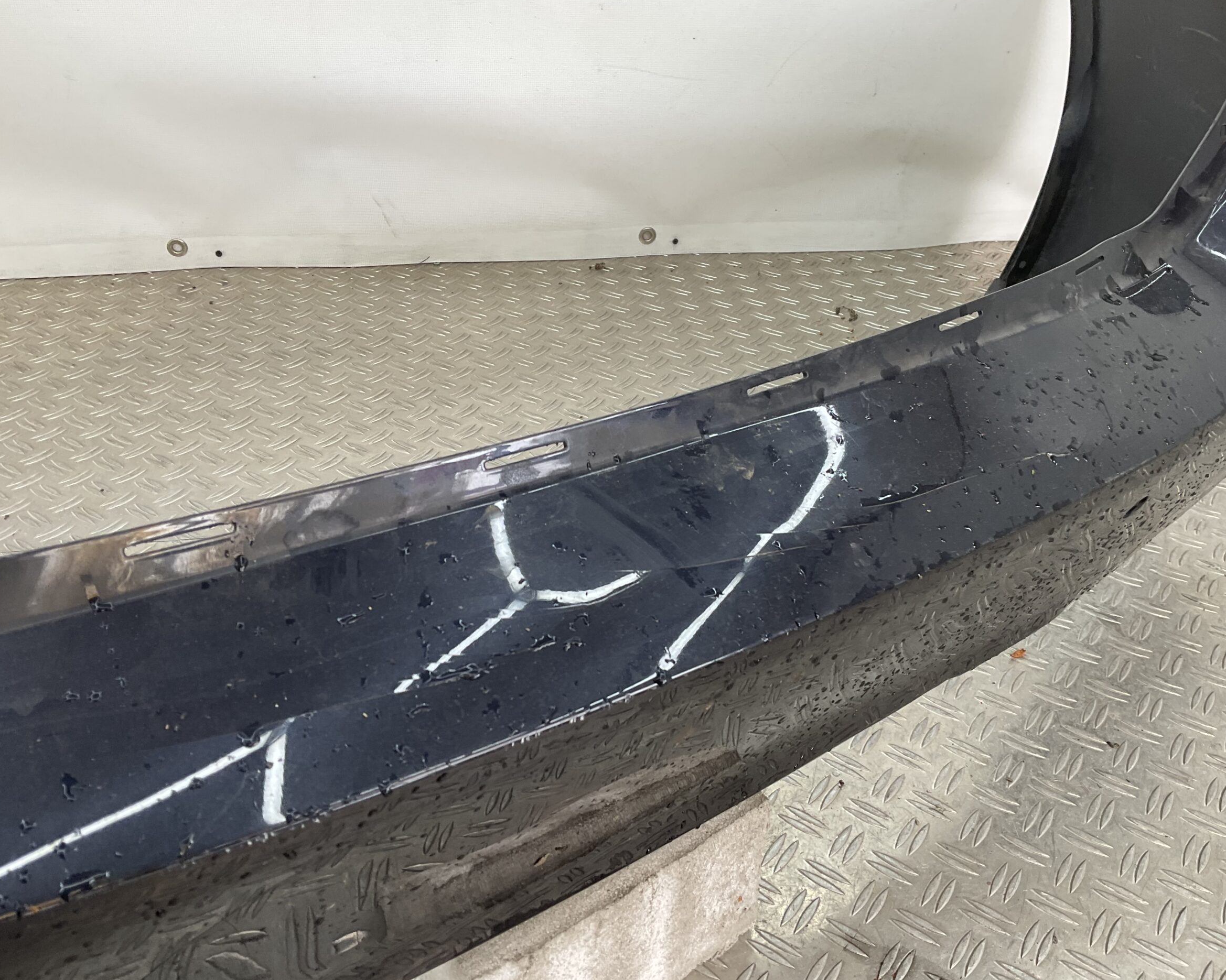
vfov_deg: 47.1
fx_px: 1125
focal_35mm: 31
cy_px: 488
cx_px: 655
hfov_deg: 57.1
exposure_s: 1/100
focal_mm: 3
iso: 25
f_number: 1.8
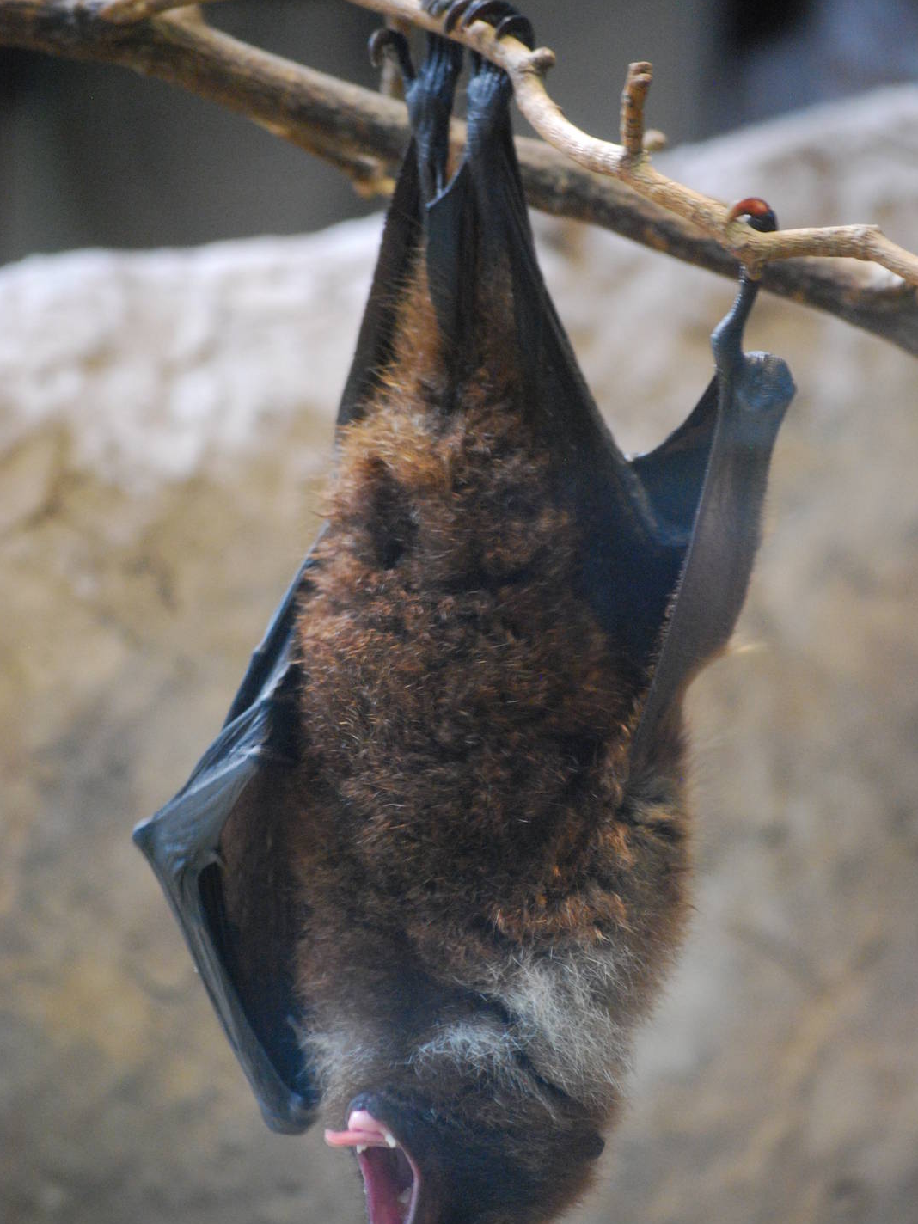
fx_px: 5622
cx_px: 459
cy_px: 670
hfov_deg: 9.3
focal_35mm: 159
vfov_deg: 12.4
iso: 1600
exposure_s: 1/10
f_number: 4.5
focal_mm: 98
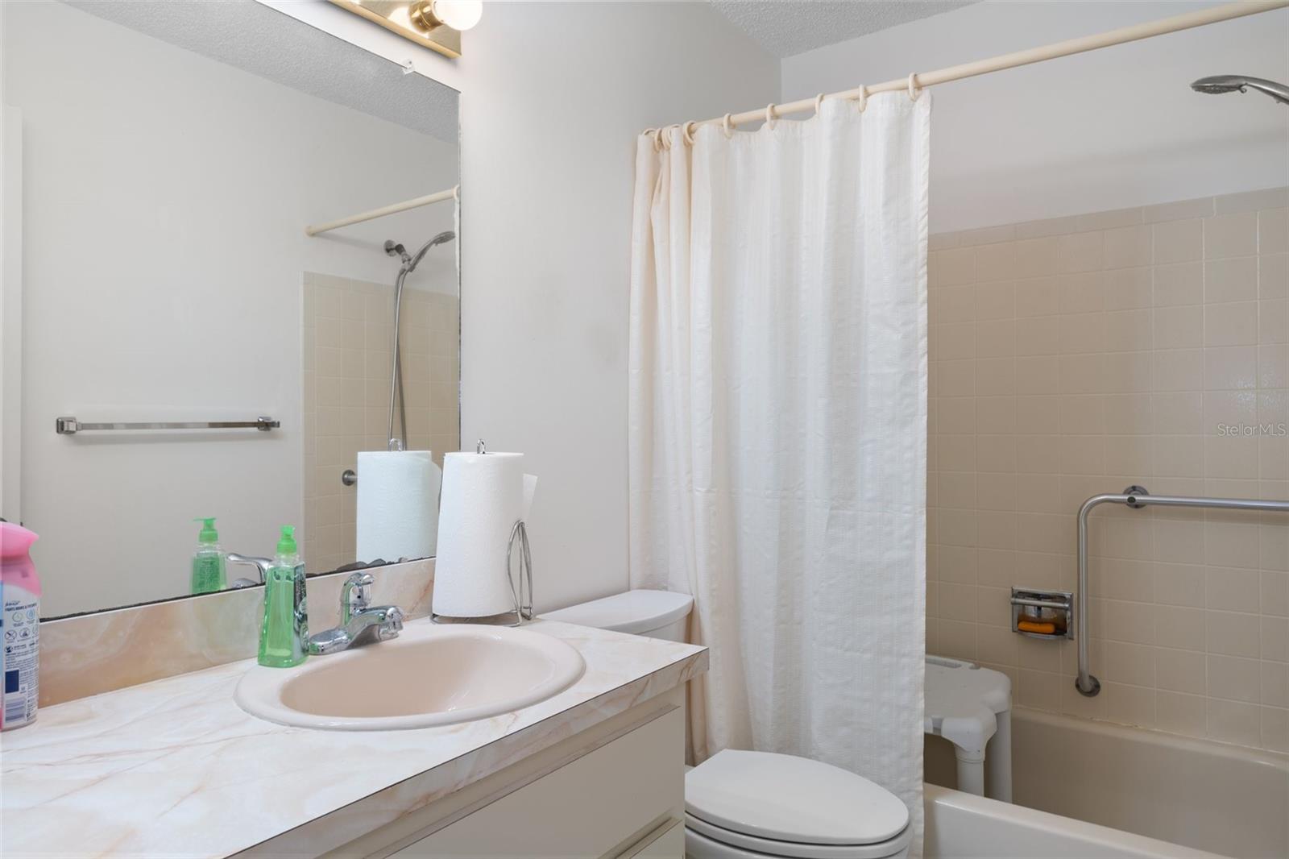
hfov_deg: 78.6
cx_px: 644
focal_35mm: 22
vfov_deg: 57.2
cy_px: 430
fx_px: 788
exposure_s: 1
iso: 320
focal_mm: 22
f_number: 9
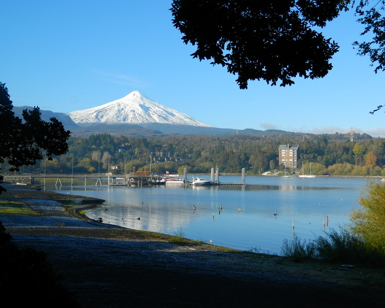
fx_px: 490
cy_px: 155
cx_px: 186
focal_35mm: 43
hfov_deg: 42.9
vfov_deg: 34.9
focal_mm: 7.3
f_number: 3.5
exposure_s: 1/640
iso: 80
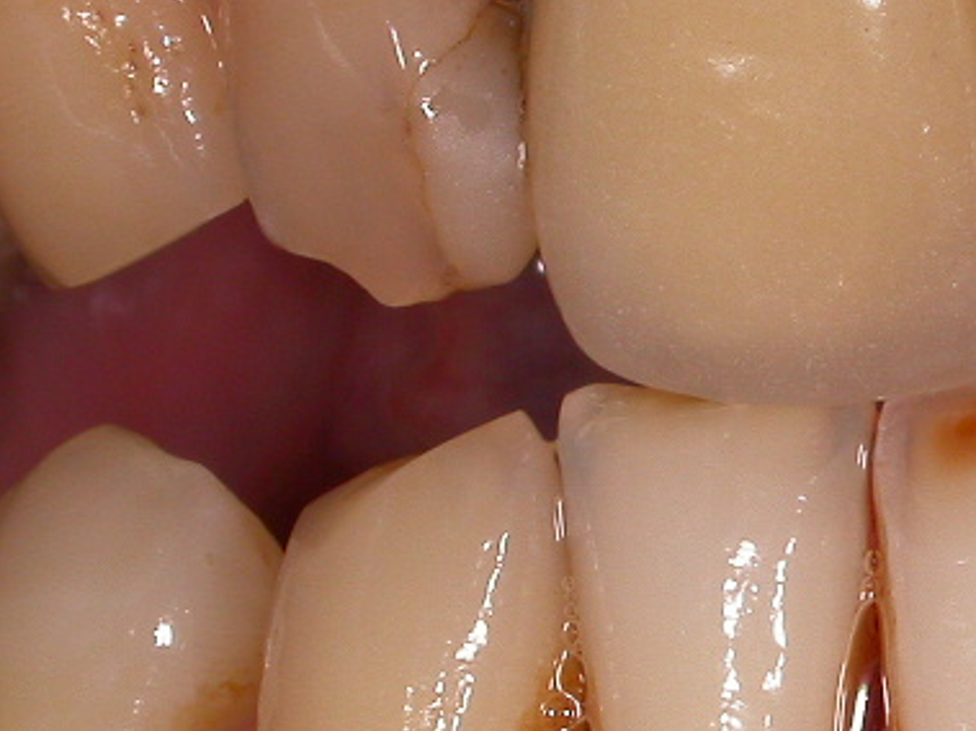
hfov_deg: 5.3
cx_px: 1143
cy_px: 391
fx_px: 10429
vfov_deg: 4.0
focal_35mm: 370
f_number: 10.7
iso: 100
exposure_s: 1/60.3
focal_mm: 28.4
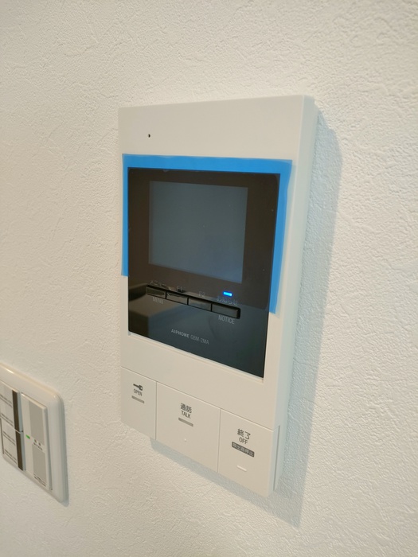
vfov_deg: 65.3
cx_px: 209
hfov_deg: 51.4
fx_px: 435
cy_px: 278
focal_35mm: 27
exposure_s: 1/50
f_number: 1.7
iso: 352
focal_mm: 4.73
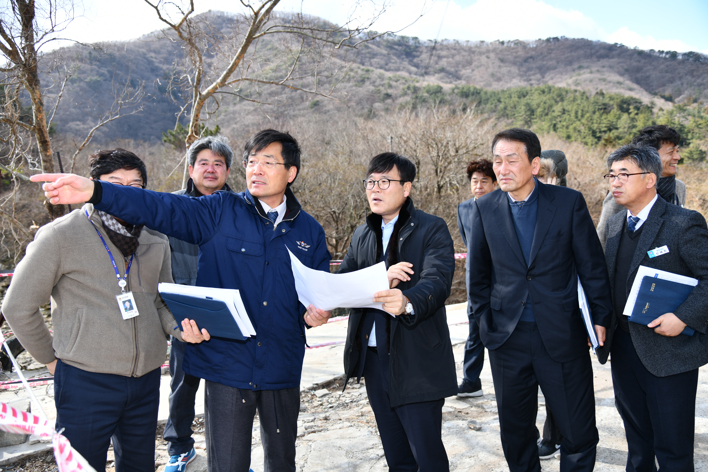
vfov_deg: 43.6
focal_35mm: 30
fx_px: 590
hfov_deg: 61.9
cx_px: 354
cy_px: 236
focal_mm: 30
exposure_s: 1/250
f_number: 4.5
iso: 100
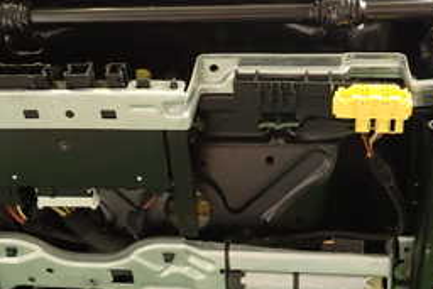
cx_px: 181
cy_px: 161
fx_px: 734
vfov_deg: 22.3
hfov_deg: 32.8
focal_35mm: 61
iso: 200
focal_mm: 4.5
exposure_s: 1/50
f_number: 2
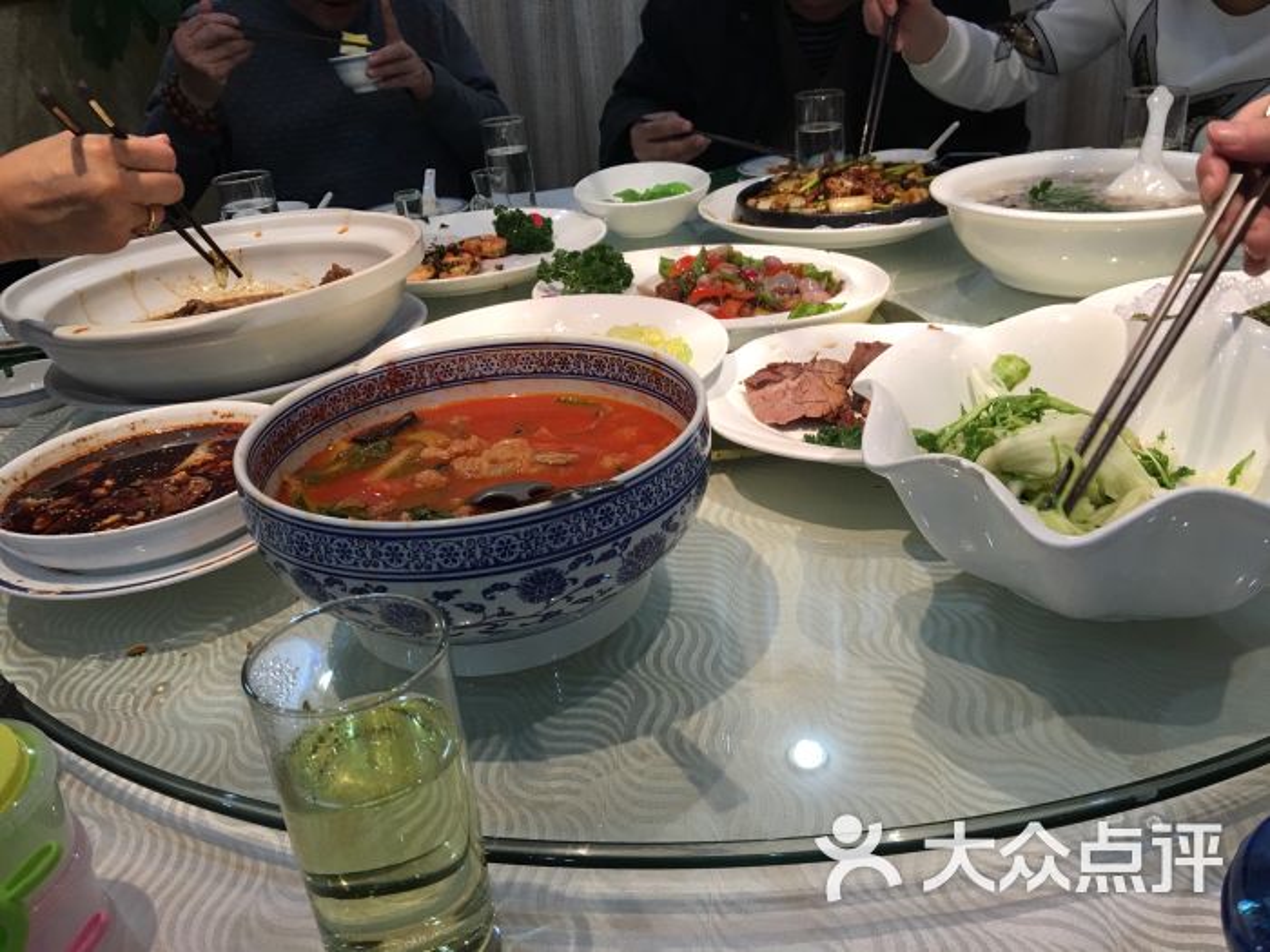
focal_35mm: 29
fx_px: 1064
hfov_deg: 61.7
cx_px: 635
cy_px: 476
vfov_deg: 48.2
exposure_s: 1/33
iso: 50
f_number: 2.2
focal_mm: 4.15
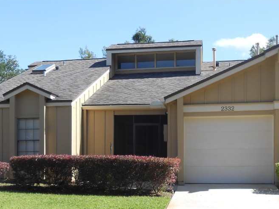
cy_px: 160
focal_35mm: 53
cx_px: 116
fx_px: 427
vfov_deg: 27.1
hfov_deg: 36.1
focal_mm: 6
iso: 80
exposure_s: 1/400
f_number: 3.9
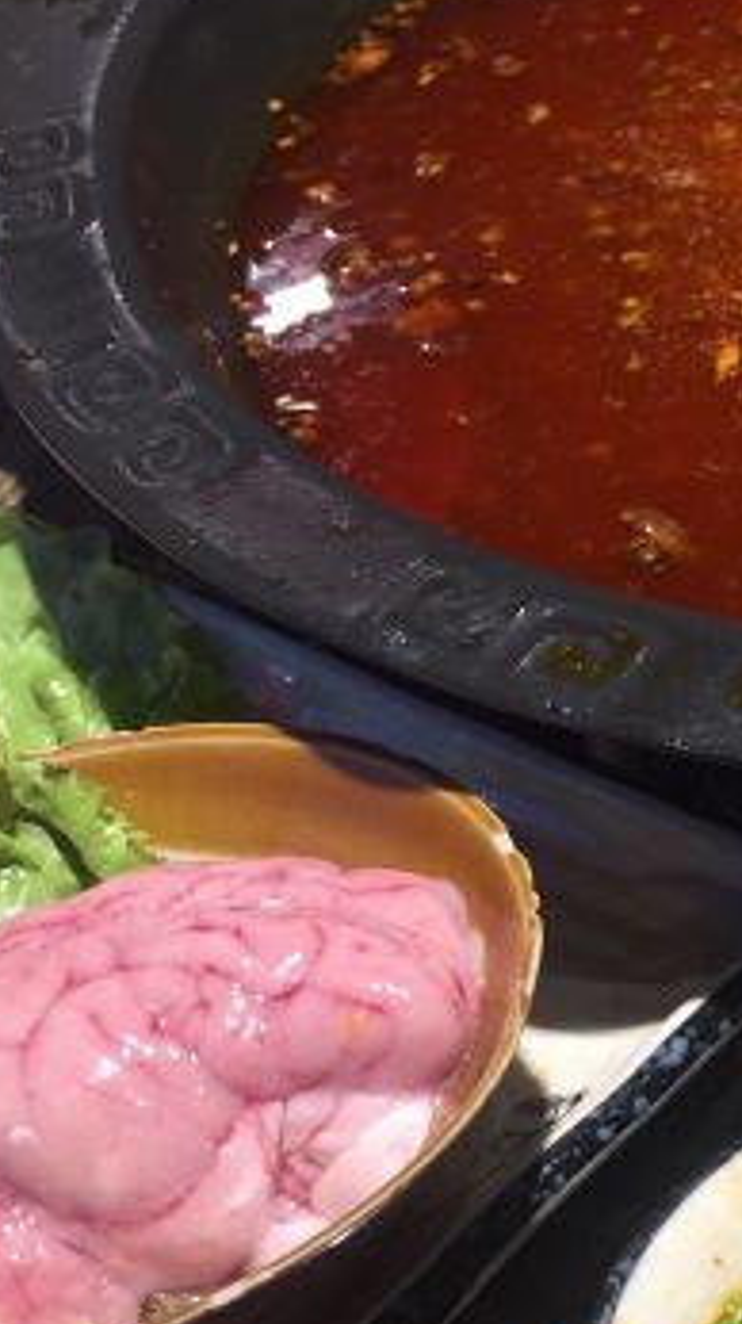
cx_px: 836
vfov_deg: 32.2
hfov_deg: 18.0
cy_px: 1006
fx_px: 2244
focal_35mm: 64
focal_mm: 4.15
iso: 40
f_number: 2.2
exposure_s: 1/50
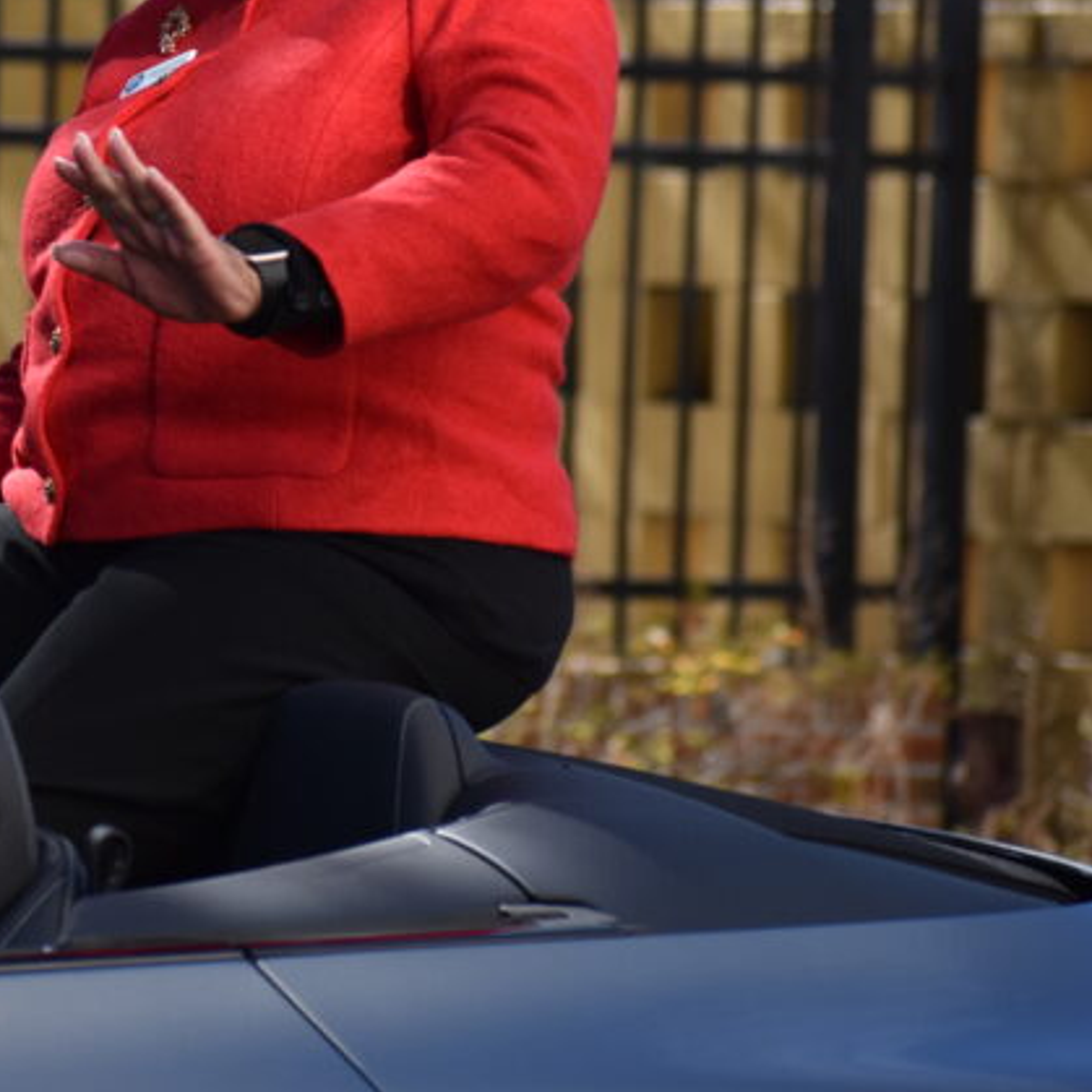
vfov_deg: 4.0
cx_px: -31
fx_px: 15561
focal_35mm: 436
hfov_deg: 4.0
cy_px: 275
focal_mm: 140
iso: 400
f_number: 5
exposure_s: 1/1000
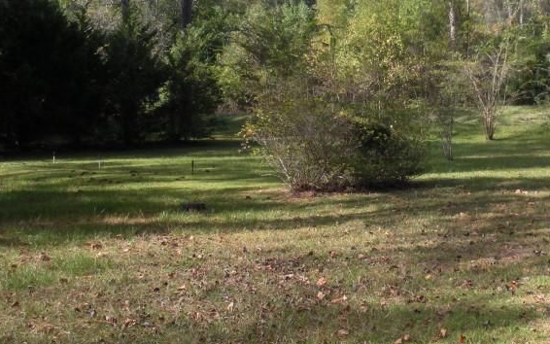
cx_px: 456
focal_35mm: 69
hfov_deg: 29.0
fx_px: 1034
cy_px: 155
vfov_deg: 18.9
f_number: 3.5
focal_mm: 6.3
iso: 64
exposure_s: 1/238
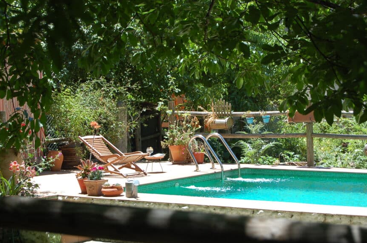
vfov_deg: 14.0
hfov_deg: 20.9
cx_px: 184
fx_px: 993
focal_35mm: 98
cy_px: 120
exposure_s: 1/200
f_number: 7.1
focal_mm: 55
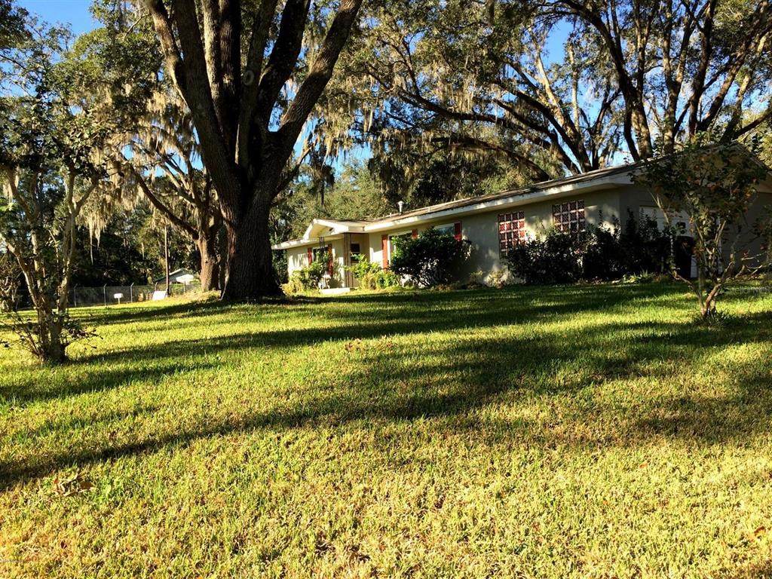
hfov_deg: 61.7
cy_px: 290
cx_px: 386
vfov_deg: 48.2
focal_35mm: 29
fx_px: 647
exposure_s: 1/565
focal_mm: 4.15
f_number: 2.2
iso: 32
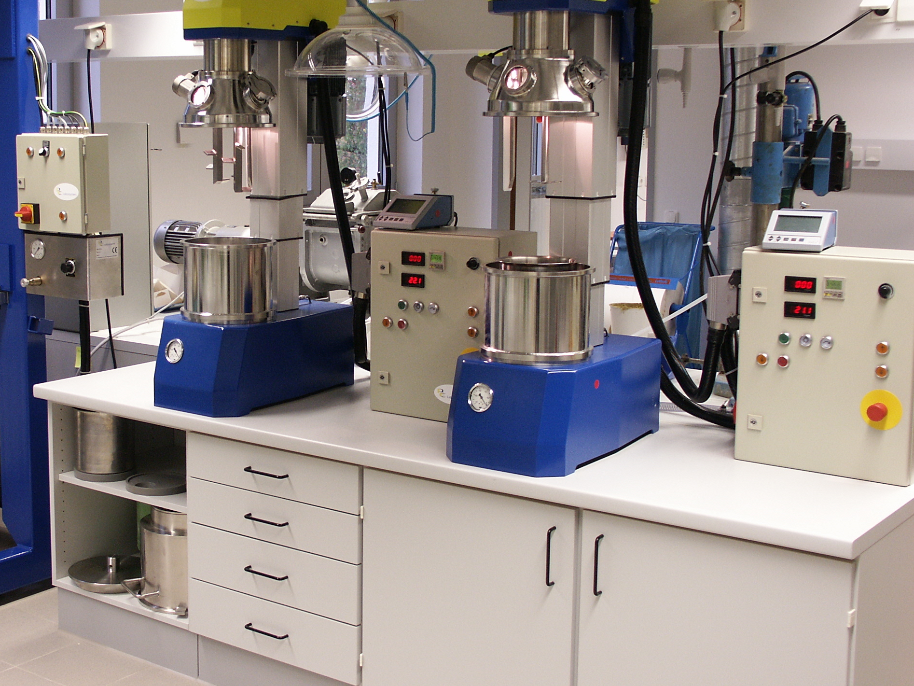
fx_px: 1320
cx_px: 304
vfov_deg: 29.1
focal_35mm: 50
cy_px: 297
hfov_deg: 37.8
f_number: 2.8
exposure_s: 1/45
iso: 100
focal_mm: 9.73
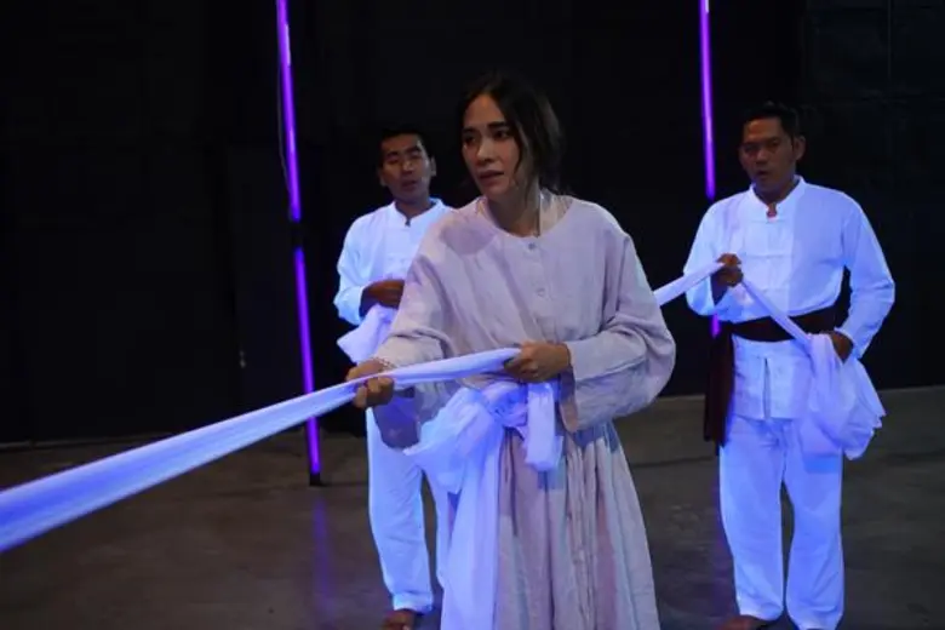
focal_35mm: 40
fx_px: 1050
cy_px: 315
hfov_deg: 48.5
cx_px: 472
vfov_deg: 33.4
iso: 6400
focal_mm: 40
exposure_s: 1/60
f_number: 3.5
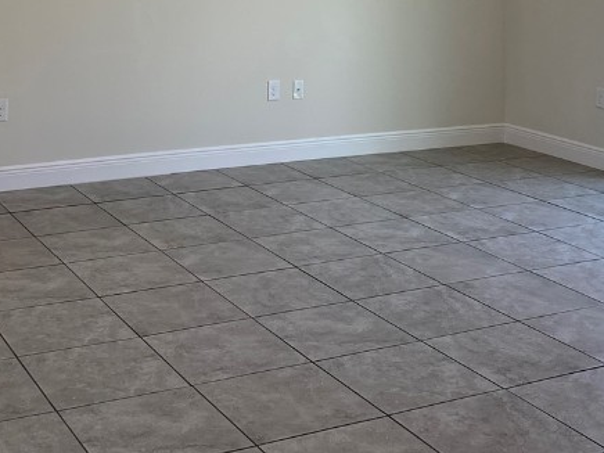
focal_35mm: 61
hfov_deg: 31.6
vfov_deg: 22.6
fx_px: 1064
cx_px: 252
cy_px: -55
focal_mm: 4.25
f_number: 1.8
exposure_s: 1/120
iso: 40
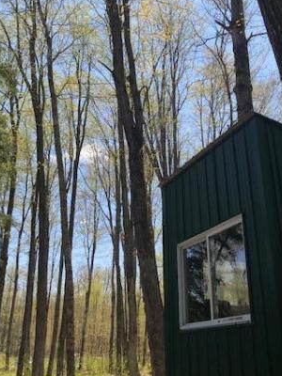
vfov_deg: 44.1
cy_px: 125
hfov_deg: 34.3
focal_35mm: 42
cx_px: 164
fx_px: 456
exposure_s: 1/1230
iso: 20
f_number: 1.8
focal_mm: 4
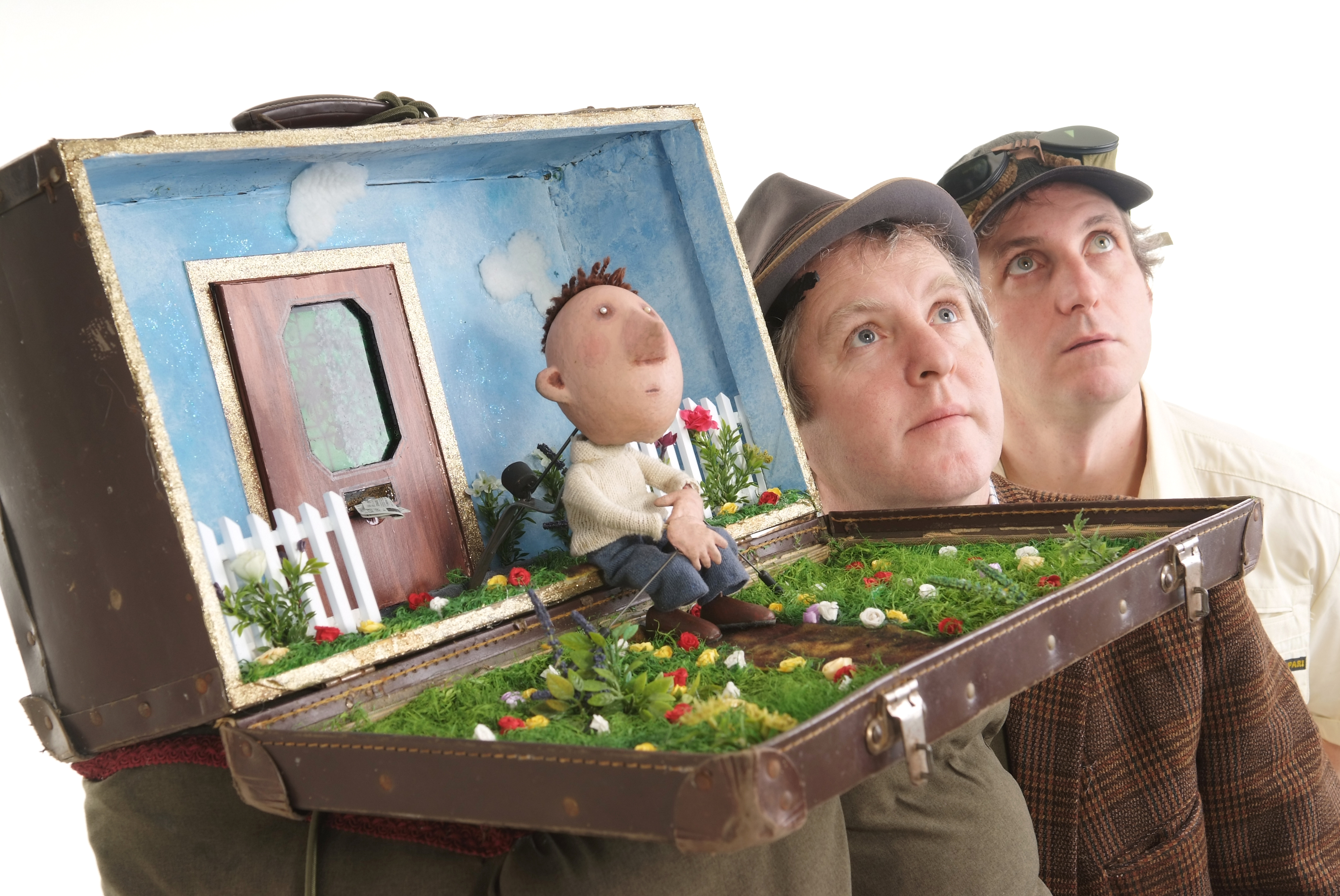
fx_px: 2124
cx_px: 670
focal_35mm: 57
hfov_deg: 35.0
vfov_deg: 23.8
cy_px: 448
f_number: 8
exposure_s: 1/250
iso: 100
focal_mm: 38
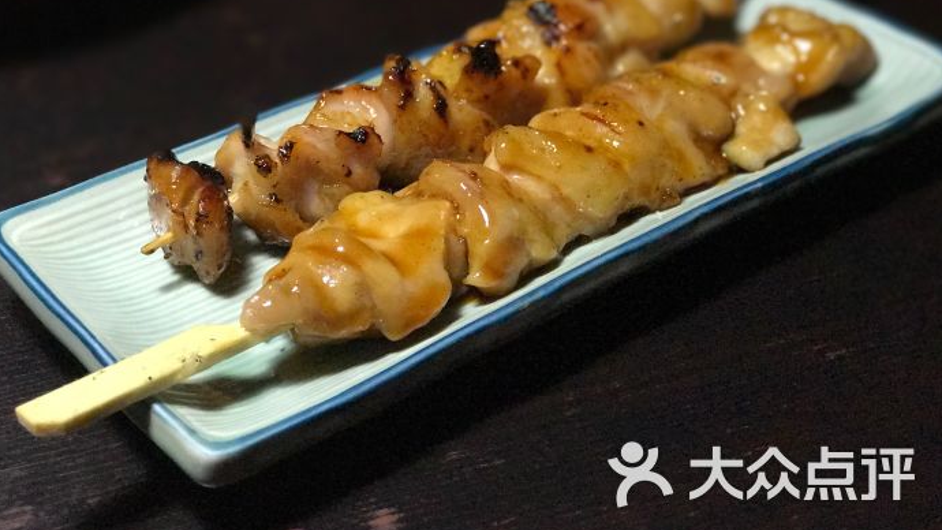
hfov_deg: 33.3
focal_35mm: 63
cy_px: 186
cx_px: 472
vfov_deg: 19.1
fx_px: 1573
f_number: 2.8
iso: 640
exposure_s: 1/50
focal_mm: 6.6
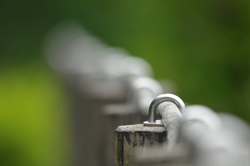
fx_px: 5282
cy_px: 110
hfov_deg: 2.7
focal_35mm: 761
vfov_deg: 1.8
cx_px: 150
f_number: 8
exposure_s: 1/320
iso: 400
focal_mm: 500
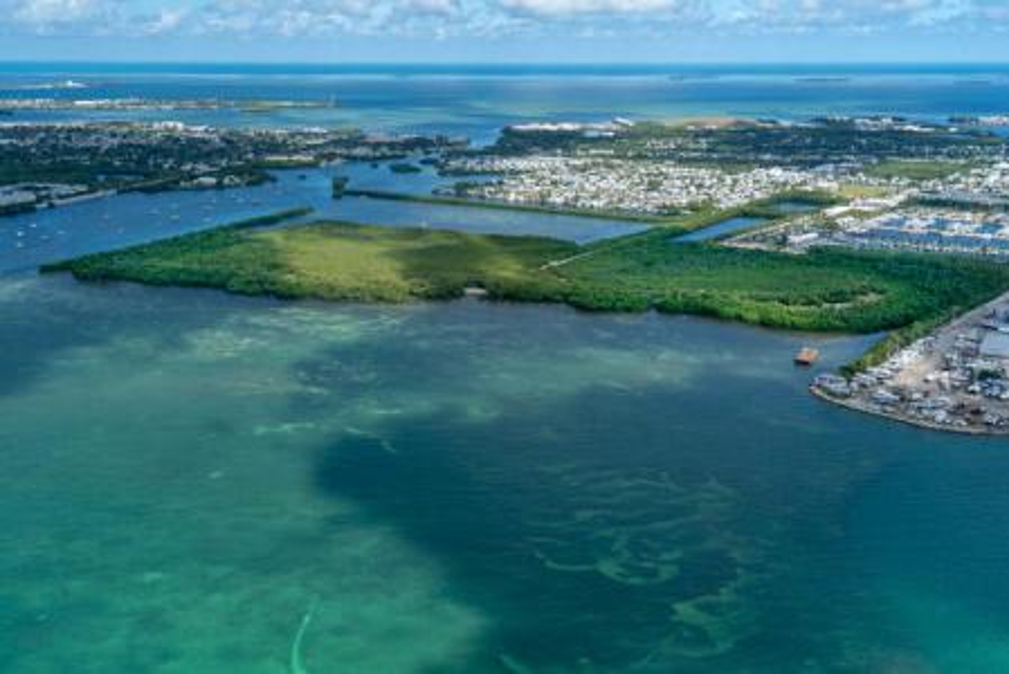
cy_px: 337
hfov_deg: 54.4
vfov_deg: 37.9
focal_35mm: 35
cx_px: 504
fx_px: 982
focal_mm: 35
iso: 500
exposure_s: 1/1000
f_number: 5.6
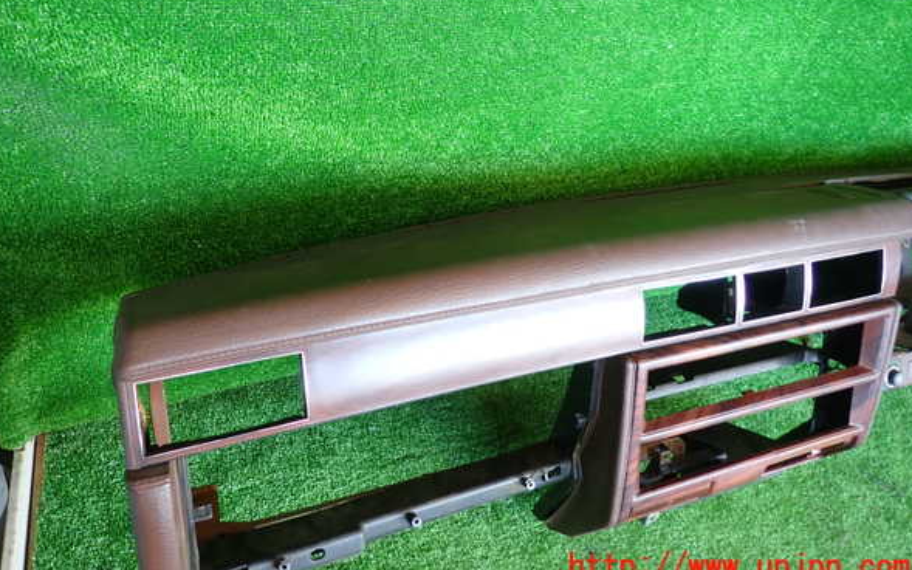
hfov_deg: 68.4
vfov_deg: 45.8
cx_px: 454
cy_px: 239
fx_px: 671
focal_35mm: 27
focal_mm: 4.5
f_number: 2
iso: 200
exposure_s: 1/50
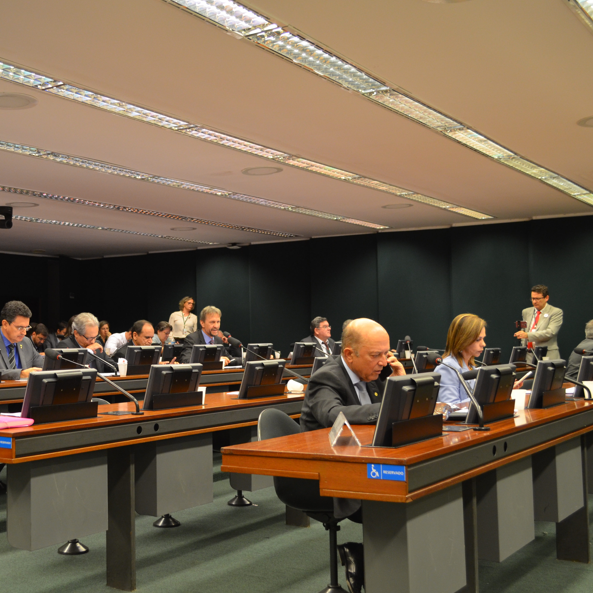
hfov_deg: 35.6
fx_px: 911
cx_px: 179
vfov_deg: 36.1
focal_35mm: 47
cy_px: 297
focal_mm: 24
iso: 720
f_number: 4
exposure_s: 1/60
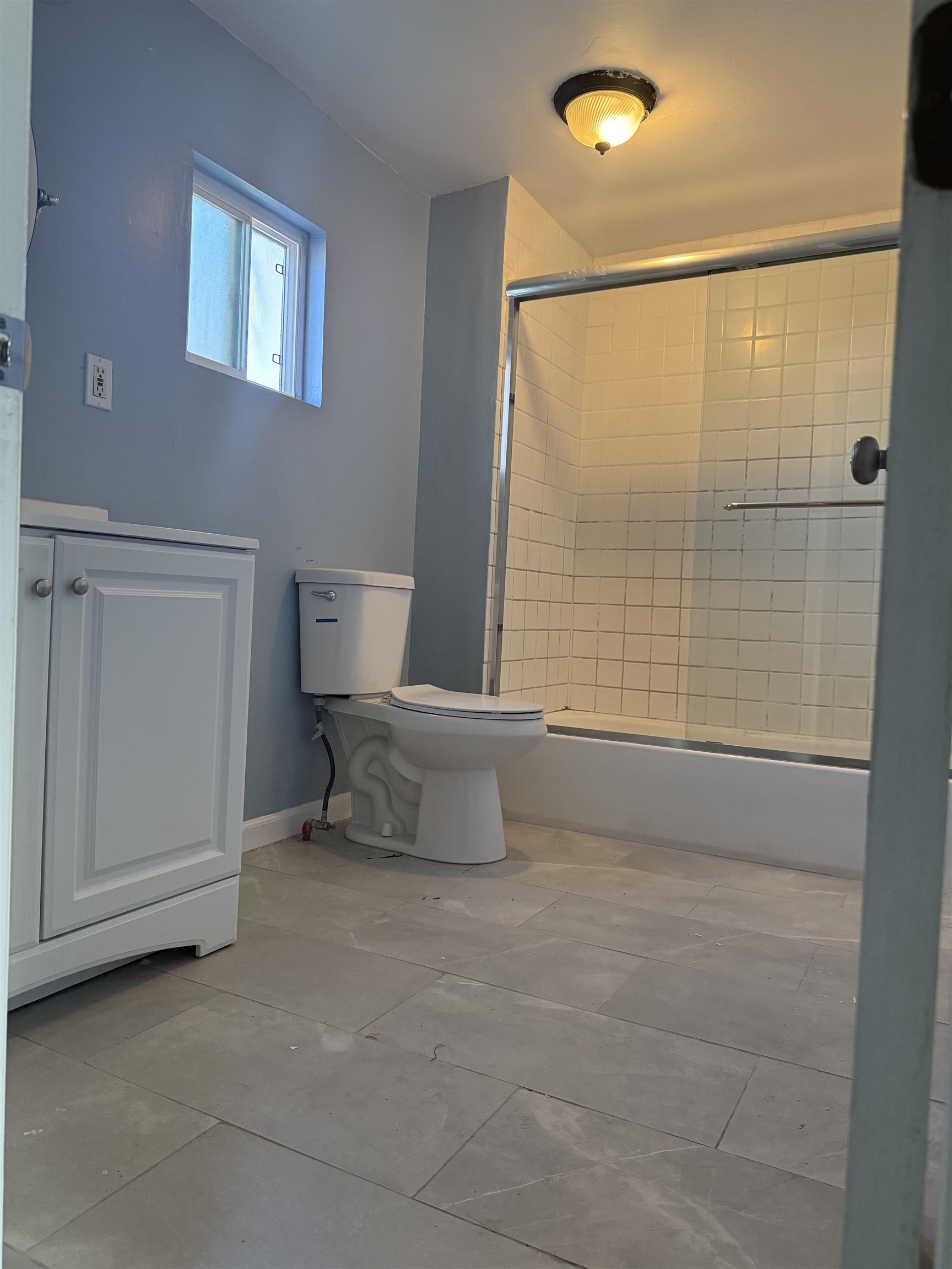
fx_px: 880
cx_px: 476
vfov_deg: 71.6
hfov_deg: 56.8
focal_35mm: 24
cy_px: 634
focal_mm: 6.76
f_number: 1.78
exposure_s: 1/120
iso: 320
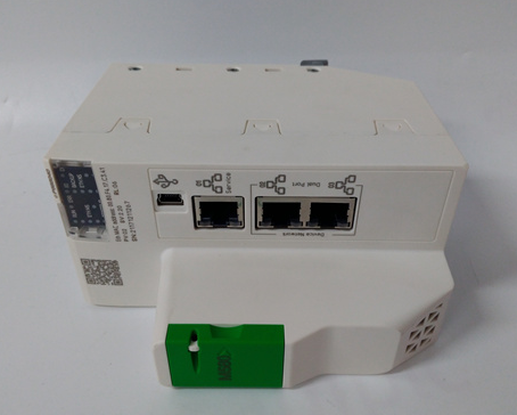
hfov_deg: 60.4
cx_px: 260
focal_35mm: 29
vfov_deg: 50.0
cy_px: 209
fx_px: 444
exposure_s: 1/33
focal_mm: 3.79
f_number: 2
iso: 246
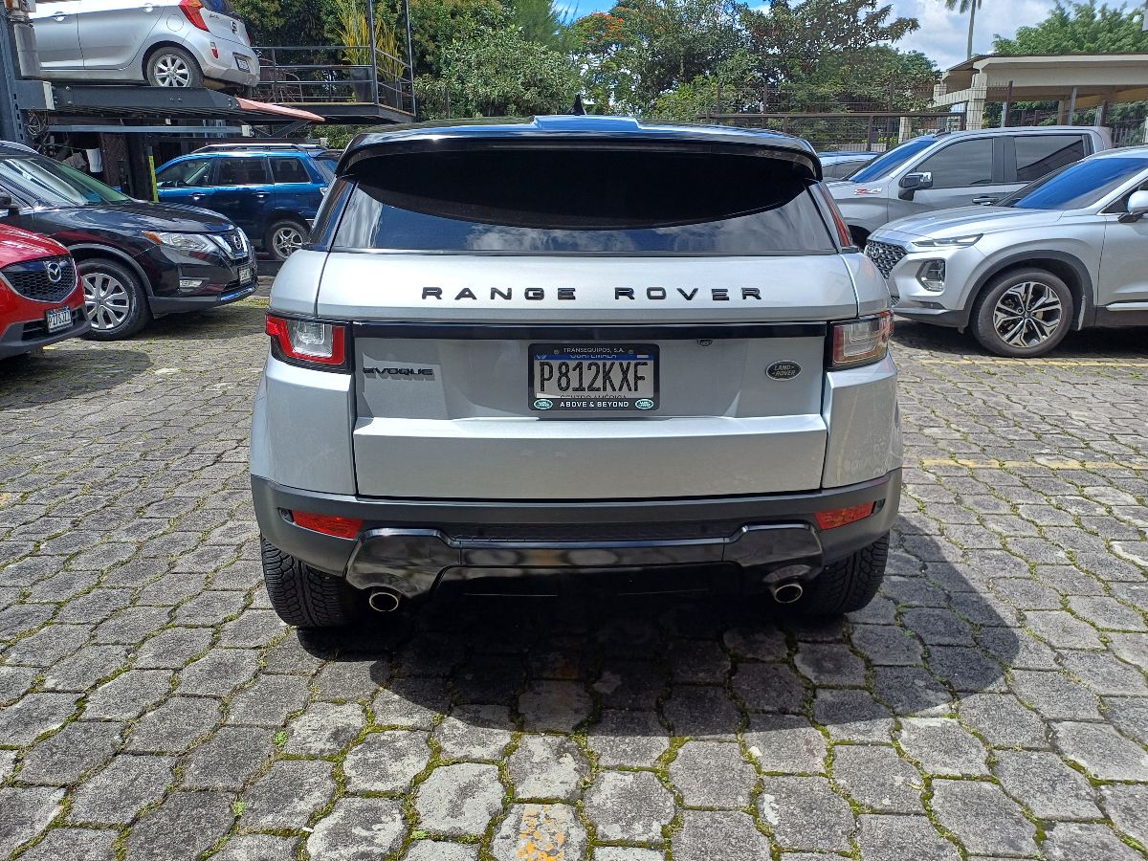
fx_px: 829
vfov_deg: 54.9
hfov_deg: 69.4
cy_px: 430
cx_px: 574
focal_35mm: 25
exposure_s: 1/741
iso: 50
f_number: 1.8
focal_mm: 4.65
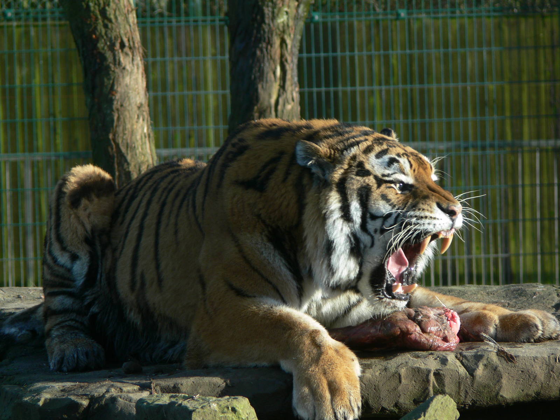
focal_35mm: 420
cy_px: 210
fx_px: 6795
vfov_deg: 3.5
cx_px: 280
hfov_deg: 4.7
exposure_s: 1/100
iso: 80
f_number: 5
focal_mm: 88.8
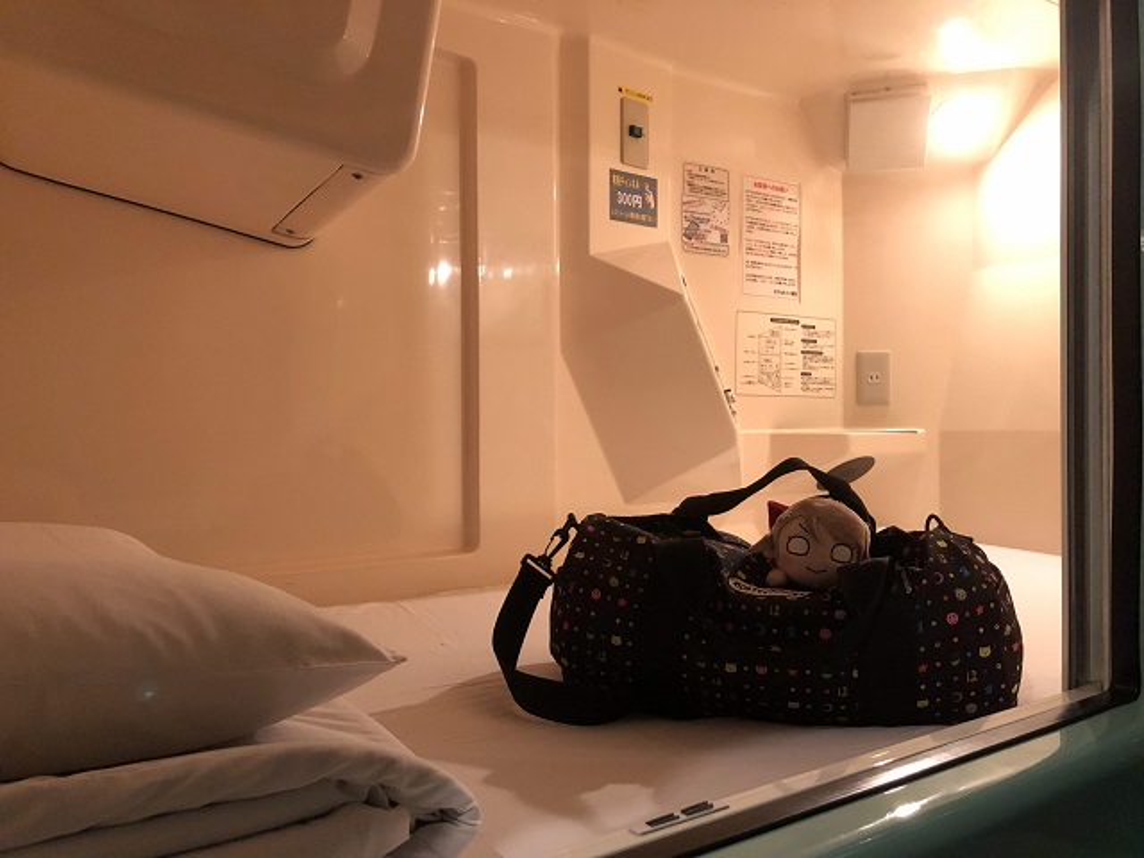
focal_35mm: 29
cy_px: 429
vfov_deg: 48.2
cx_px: 572
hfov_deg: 61.7
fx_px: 958
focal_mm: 3.99
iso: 640
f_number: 1.8
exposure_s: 1/33
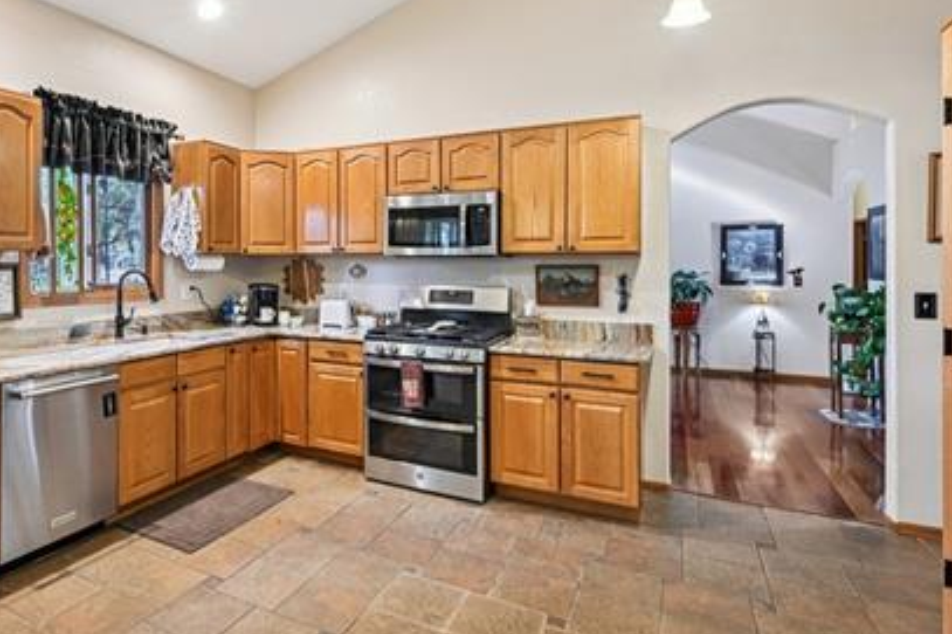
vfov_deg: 56.7
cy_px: 253
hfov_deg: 76.1
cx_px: 318
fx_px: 582
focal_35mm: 22
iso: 400
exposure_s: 1/13
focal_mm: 14
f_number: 8
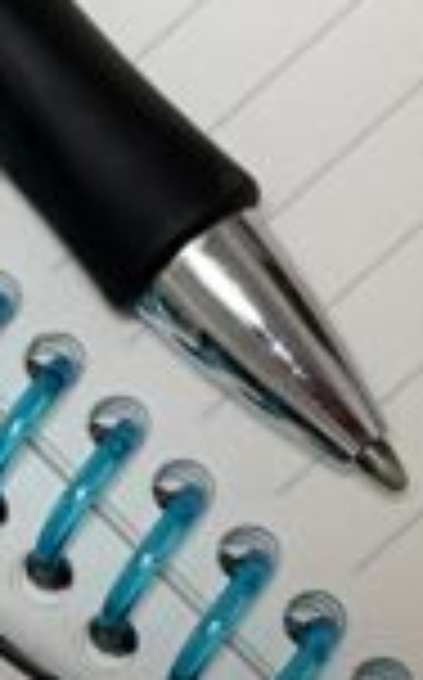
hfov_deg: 6.7
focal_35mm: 187
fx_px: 3459
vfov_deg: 11.0
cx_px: -554
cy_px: 842
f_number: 1.6
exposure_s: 1/50
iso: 80
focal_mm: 4.2
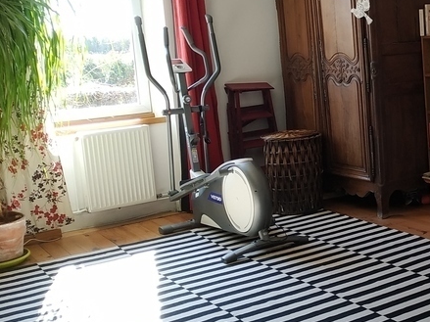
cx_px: 449
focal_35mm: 56
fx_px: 695
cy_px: 142
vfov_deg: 26.1
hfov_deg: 31.3
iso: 320
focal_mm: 3.94
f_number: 1.9
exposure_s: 1/100
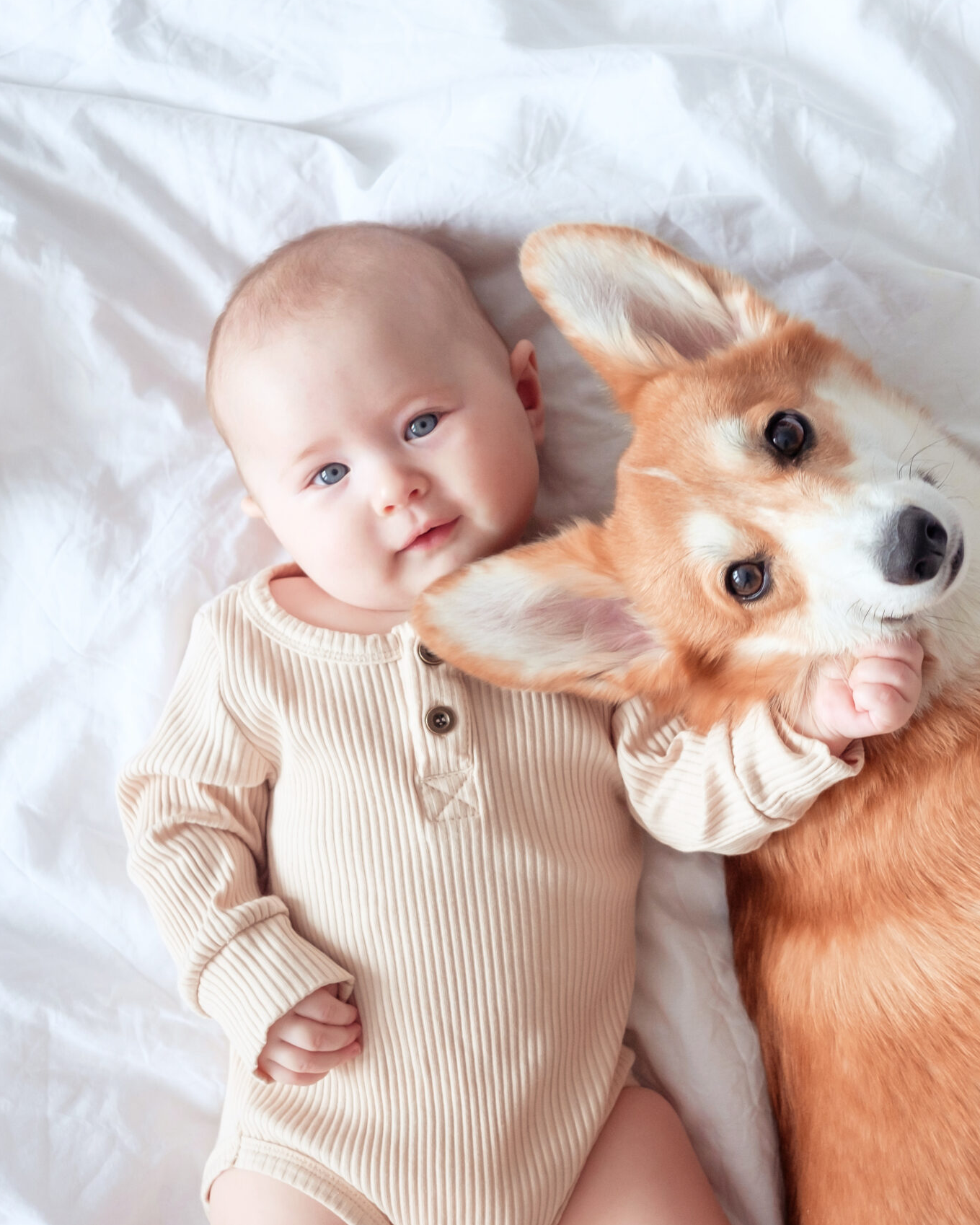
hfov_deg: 25.8
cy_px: 611
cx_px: 766
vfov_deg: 32.5
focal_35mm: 58
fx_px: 2102
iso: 640
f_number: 4
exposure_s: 1/160
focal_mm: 27
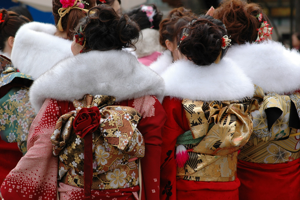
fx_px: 1062
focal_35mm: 128
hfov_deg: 16.1
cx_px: 150
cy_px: 100
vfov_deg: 10.7
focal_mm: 85
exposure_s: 1/640
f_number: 4
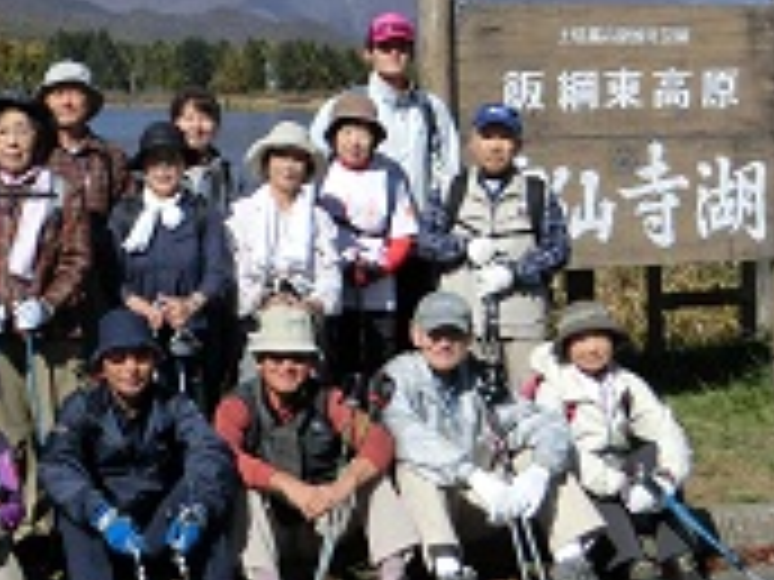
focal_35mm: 81
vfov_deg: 18.1
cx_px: 112
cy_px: 130
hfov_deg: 23.6
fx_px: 1811
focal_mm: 6
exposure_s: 1/1000
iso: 250
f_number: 7.8
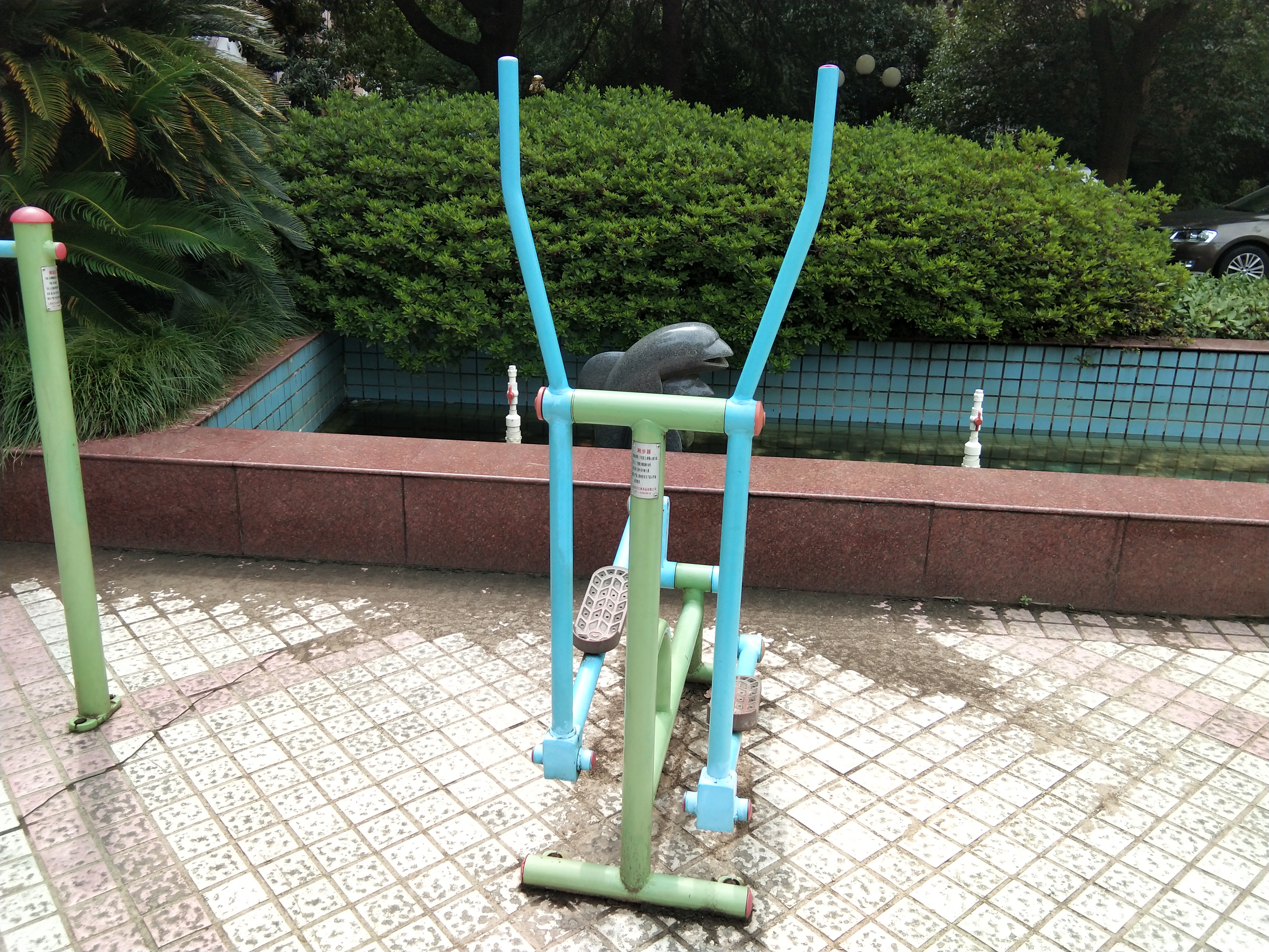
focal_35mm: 31
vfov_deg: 45.4
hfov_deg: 58.4
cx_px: 634
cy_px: 476
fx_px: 1136
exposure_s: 1/386
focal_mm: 3.69
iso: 50
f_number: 2.2
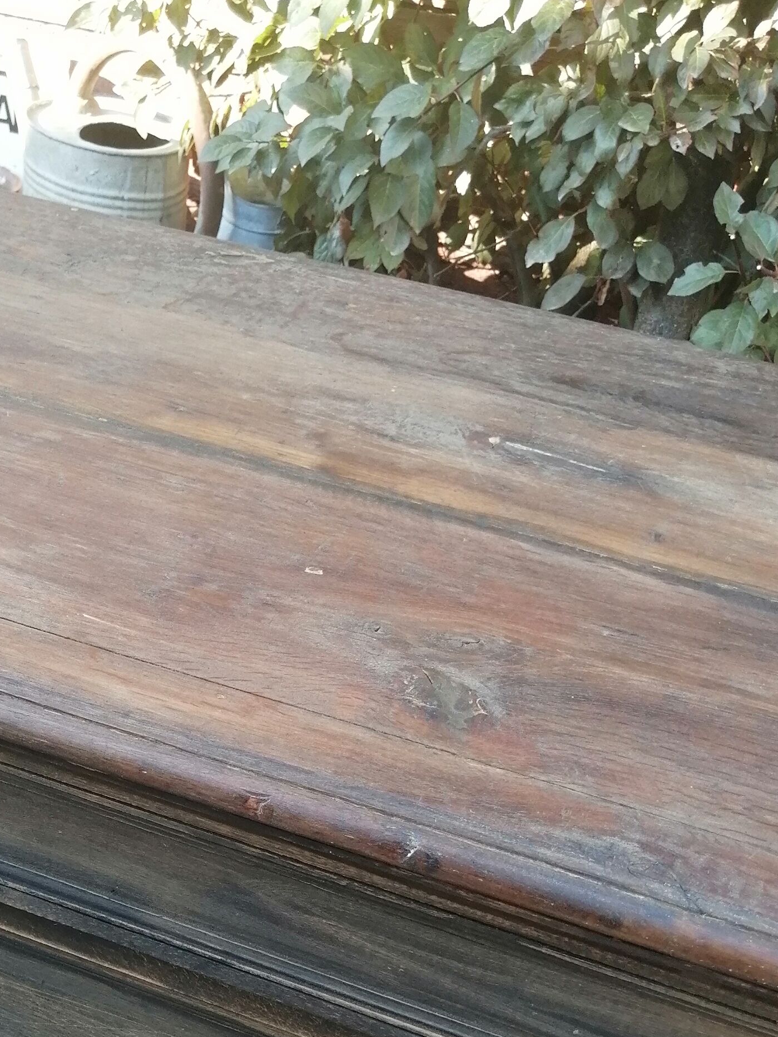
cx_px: 125
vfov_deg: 37.4
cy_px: 844
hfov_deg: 28.8
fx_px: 1468
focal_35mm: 49
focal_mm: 3.95
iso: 100
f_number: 1.8
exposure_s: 1/100
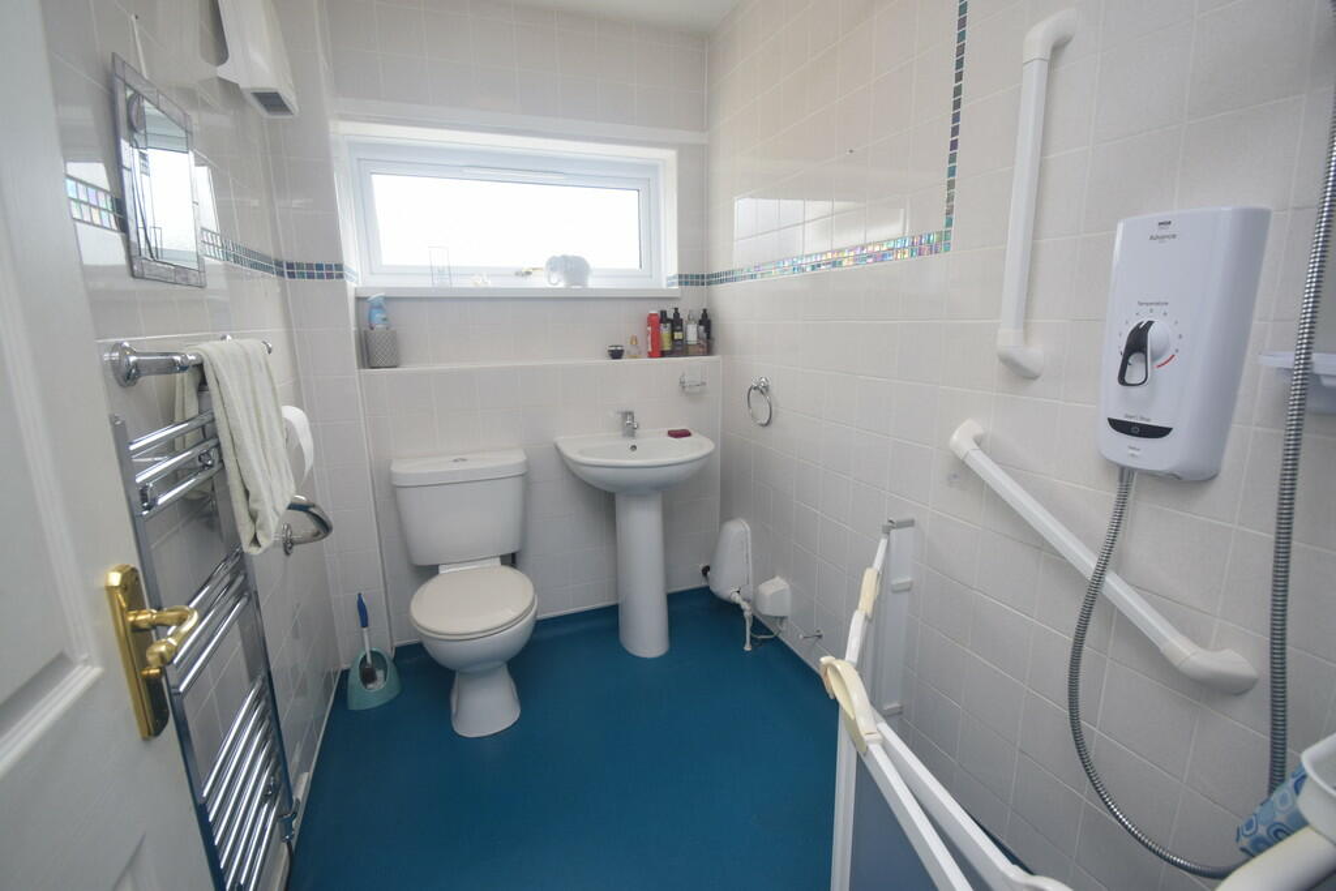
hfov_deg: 100.4
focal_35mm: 15
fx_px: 557
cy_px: 446
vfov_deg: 77.3
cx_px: 668
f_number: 5.6
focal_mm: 10
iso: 400
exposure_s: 1/125
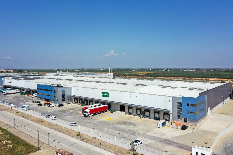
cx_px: 116
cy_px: 78
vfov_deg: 46.4
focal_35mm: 28
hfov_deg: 65.5
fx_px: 181
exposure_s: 1/500
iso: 100
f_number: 6.3
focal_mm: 10.26
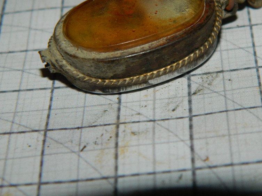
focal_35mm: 119
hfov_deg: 16.5
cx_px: 169
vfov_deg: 12.4
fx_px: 901
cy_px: 66
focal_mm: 15.1
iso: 200
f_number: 11.9
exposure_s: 1/50
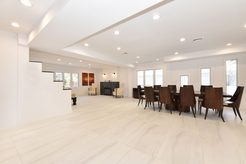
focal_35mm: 14
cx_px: 123
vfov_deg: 81.3
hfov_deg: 104.2
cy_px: 82
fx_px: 96
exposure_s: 1/40
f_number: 13
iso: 1250
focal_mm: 14
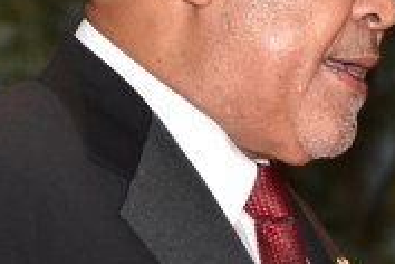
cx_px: 436
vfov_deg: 2.6
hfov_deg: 3.9
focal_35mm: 529
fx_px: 5804
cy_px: 141
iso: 800
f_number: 5.6
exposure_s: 1/100
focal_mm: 98
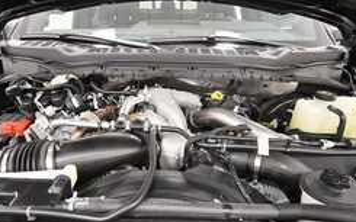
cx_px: 164
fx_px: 242
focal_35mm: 25
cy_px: 136
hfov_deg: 72.4
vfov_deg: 48.9
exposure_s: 1/125
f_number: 4.5
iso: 2000
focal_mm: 10
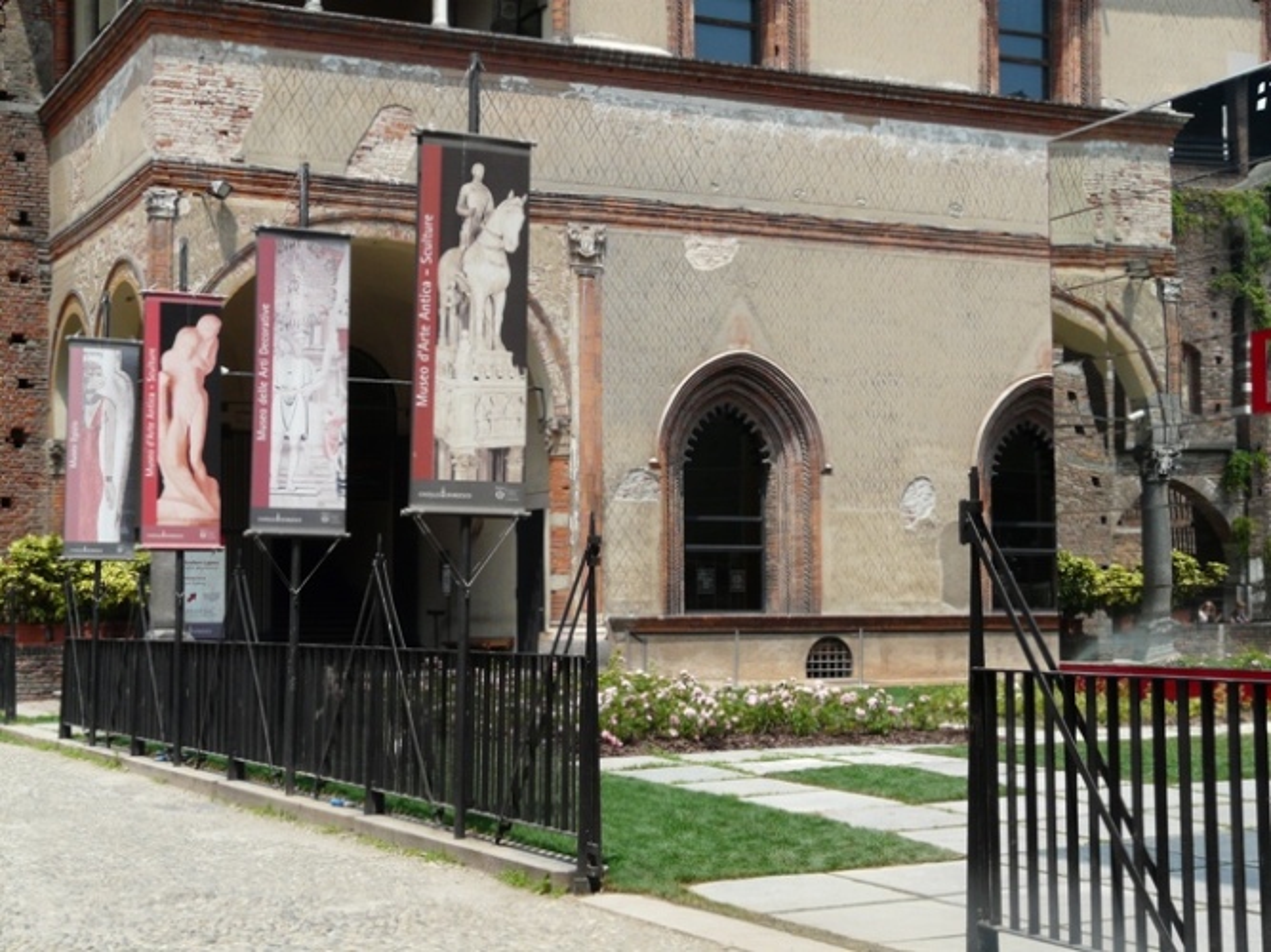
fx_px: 2019
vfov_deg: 26.6
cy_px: 476
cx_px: 636
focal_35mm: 55
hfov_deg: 34.9
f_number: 5.6
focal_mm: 9
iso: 100
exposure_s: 1/250
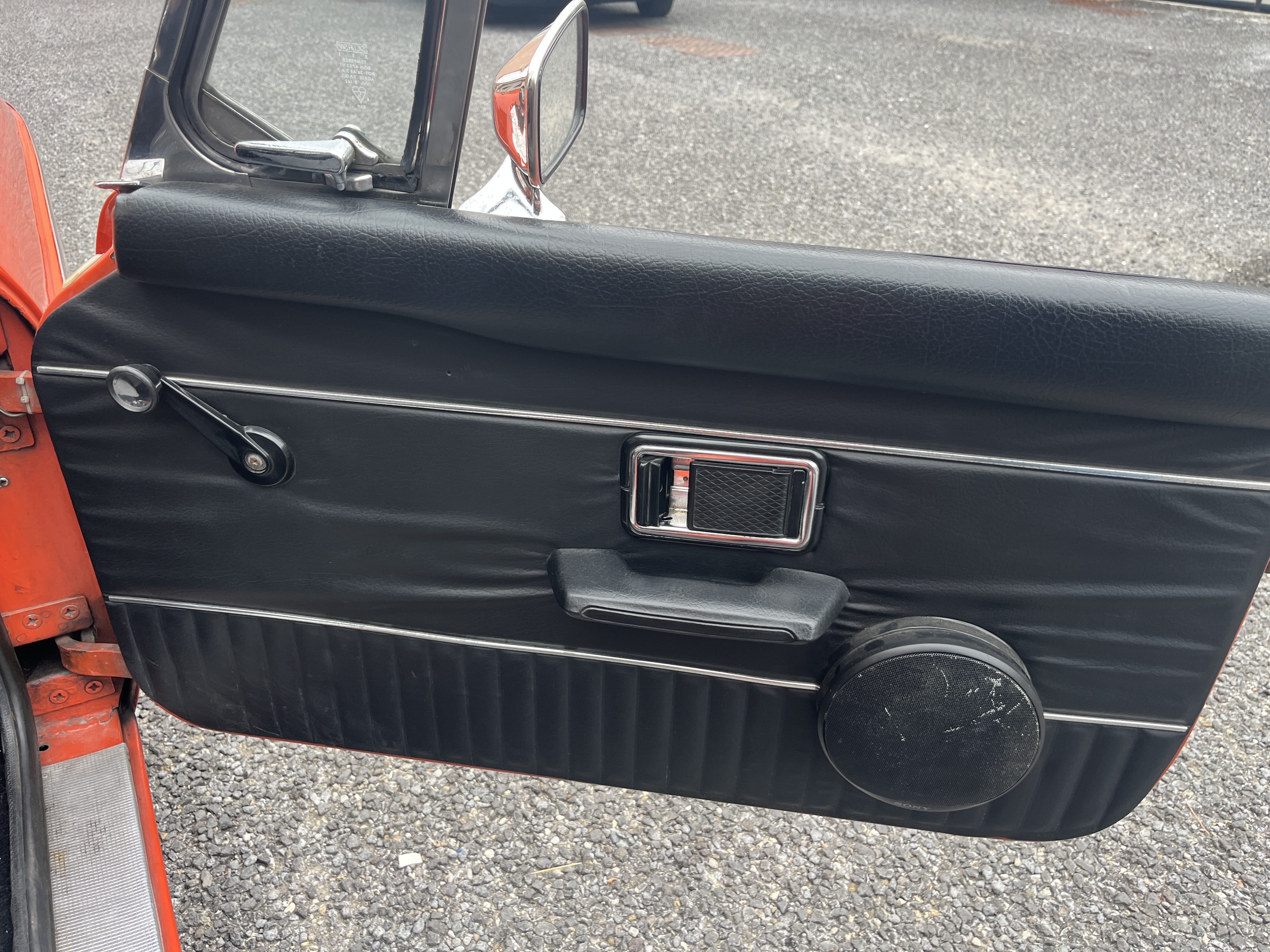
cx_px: 635
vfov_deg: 53.1
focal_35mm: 26
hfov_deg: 67.3
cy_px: 476
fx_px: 954
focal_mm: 5.1
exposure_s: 1/121
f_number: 1.6
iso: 40
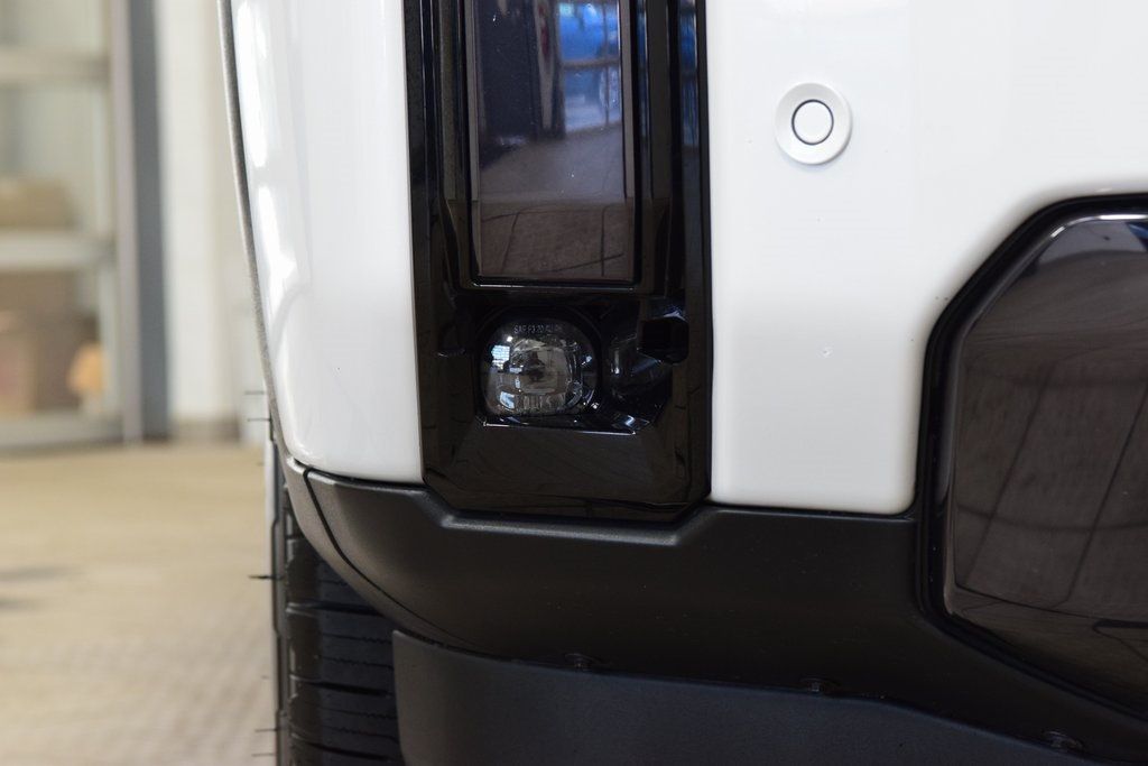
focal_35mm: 105
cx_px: 574
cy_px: 383
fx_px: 3349
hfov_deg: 19.5
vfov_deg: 13.0
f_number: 7.1
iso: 1250
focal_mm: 70
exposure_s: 1/30
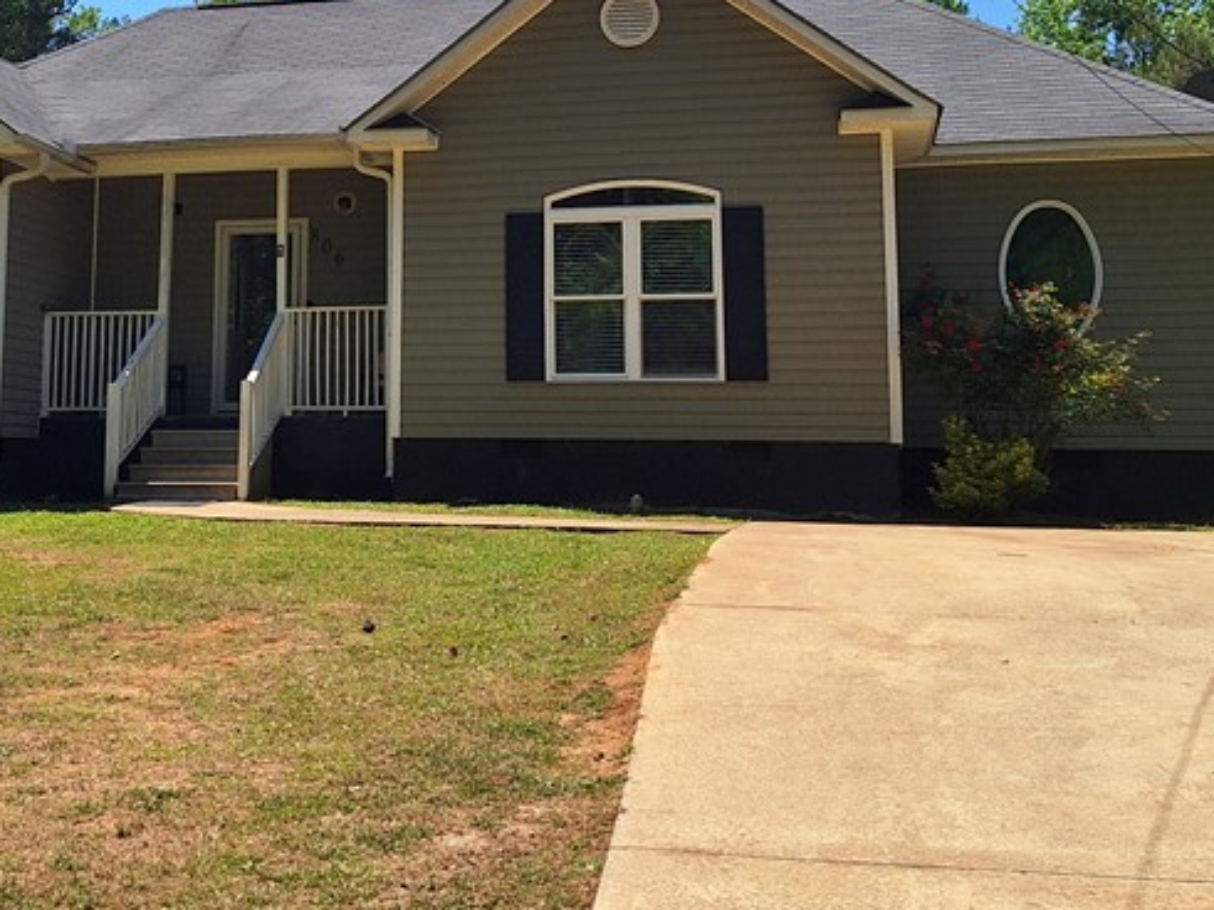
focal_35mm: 48
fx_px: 1683
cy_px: 178
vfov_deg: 29.5
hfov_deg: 39.0
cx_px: 363
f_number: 1.8
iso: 40
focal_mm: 5.54
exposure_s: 1/2793
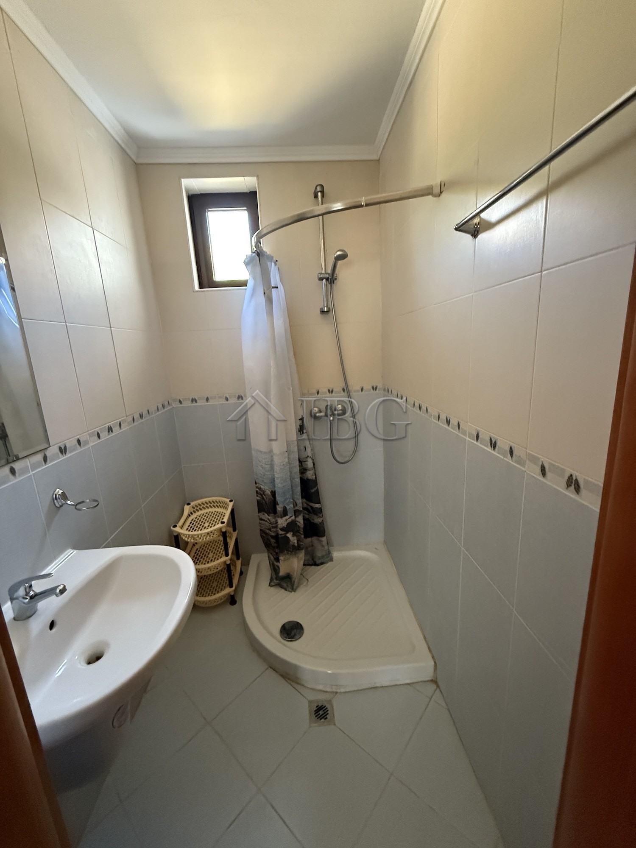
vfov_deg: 102.1
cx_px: 318
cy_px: 424
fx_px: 343
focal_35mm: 14
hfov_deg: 85.7
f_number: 2.2
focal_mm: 2.22
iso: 800
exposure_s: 1/60
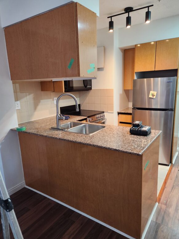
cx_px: 92
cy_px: 124
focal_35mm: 24
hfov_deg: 56.8
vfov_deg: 71.6
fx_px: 166
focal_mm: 5.4
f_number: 1.8
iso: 500
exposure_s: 1/120
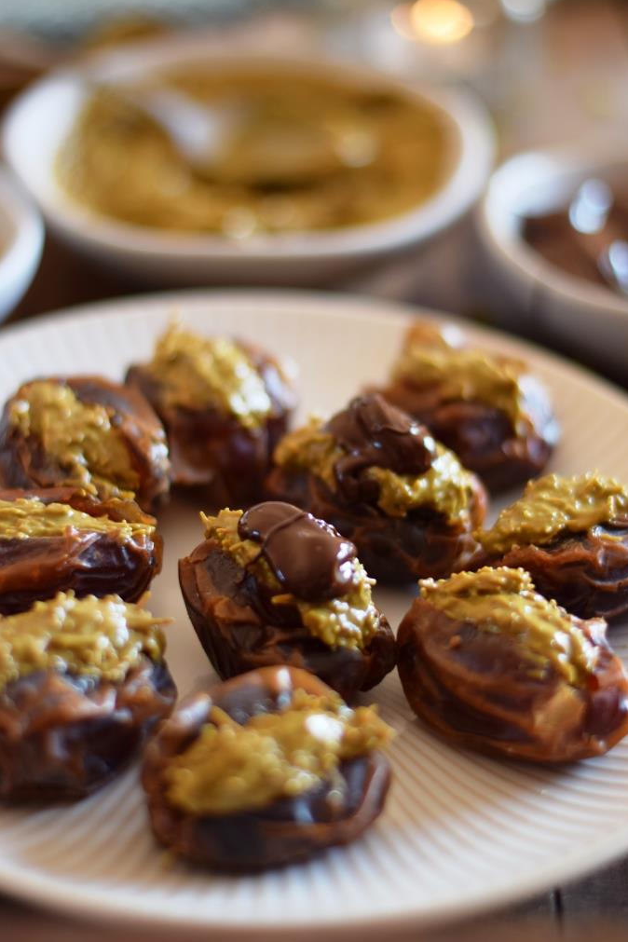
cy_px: 468
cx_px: 316
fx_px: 1989
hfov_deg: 17.9
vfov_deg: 26.7
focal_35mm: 76
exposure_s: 1/250
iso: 200
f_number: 1.8
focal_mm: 50
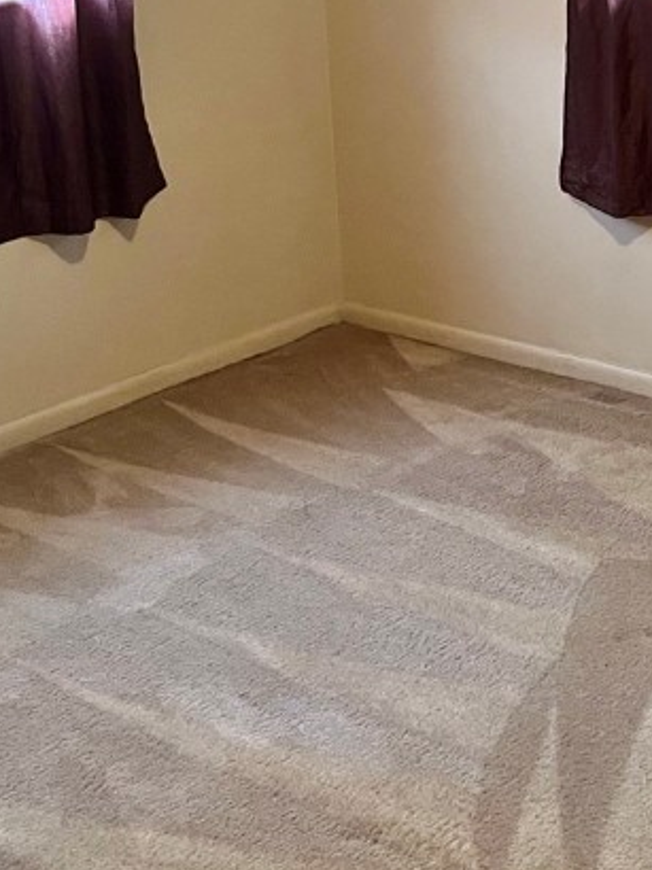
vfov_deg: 29.5
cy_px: 246
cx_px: 603
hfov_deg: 22.0
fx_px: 1634
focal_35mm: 65
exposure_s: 1/30
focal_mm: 5.1
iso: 500
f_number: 1.6
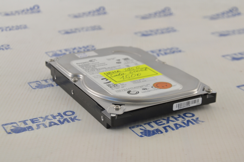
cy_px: 81
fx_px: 508
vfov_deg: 18.2
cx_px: 122
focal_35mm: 75
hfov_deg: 27.0
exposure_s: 1/50
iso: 400
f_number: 7.1
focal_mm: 50
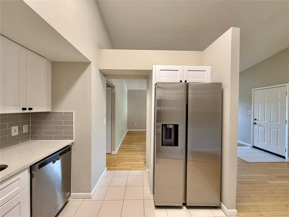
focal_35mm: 14
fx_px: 117
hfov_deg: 102.1
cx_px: 144
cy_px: 108
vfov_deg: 85.7
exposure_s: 1/60
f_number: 2.2
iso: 200
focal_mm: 2.22
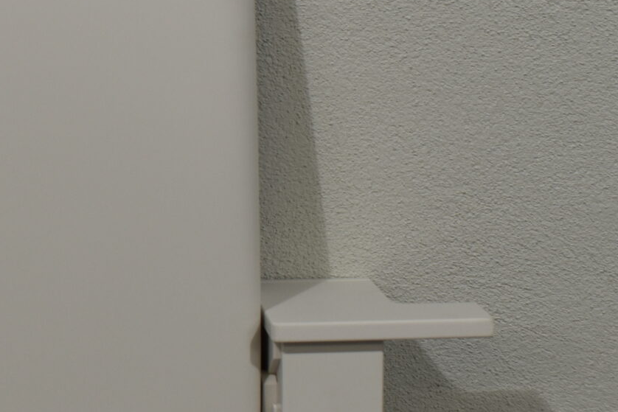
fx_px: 1889
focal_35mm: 110
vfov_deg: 12.4
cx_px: -29
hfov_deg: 18.0
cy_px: 135
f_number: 5.6
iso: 220
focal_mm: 24
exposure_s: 1/125
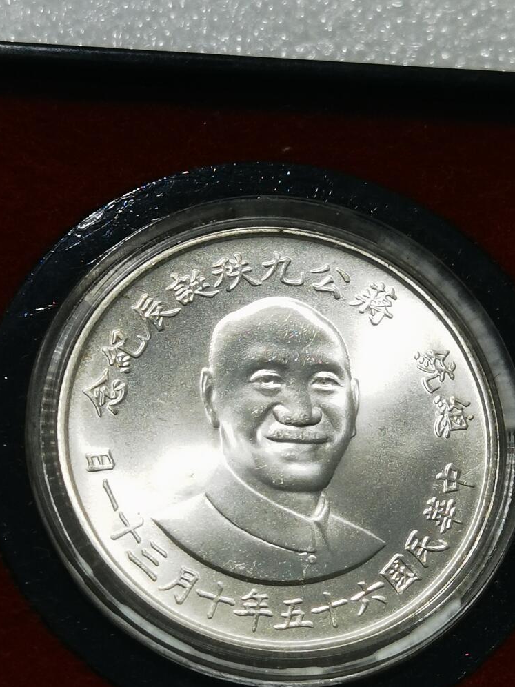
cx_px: 292
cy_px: 432
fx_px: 2222
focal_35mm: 112
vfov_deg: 17.5
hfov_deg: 13.2
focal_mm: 6.67
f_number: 1.9
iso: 50
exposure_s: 1/100
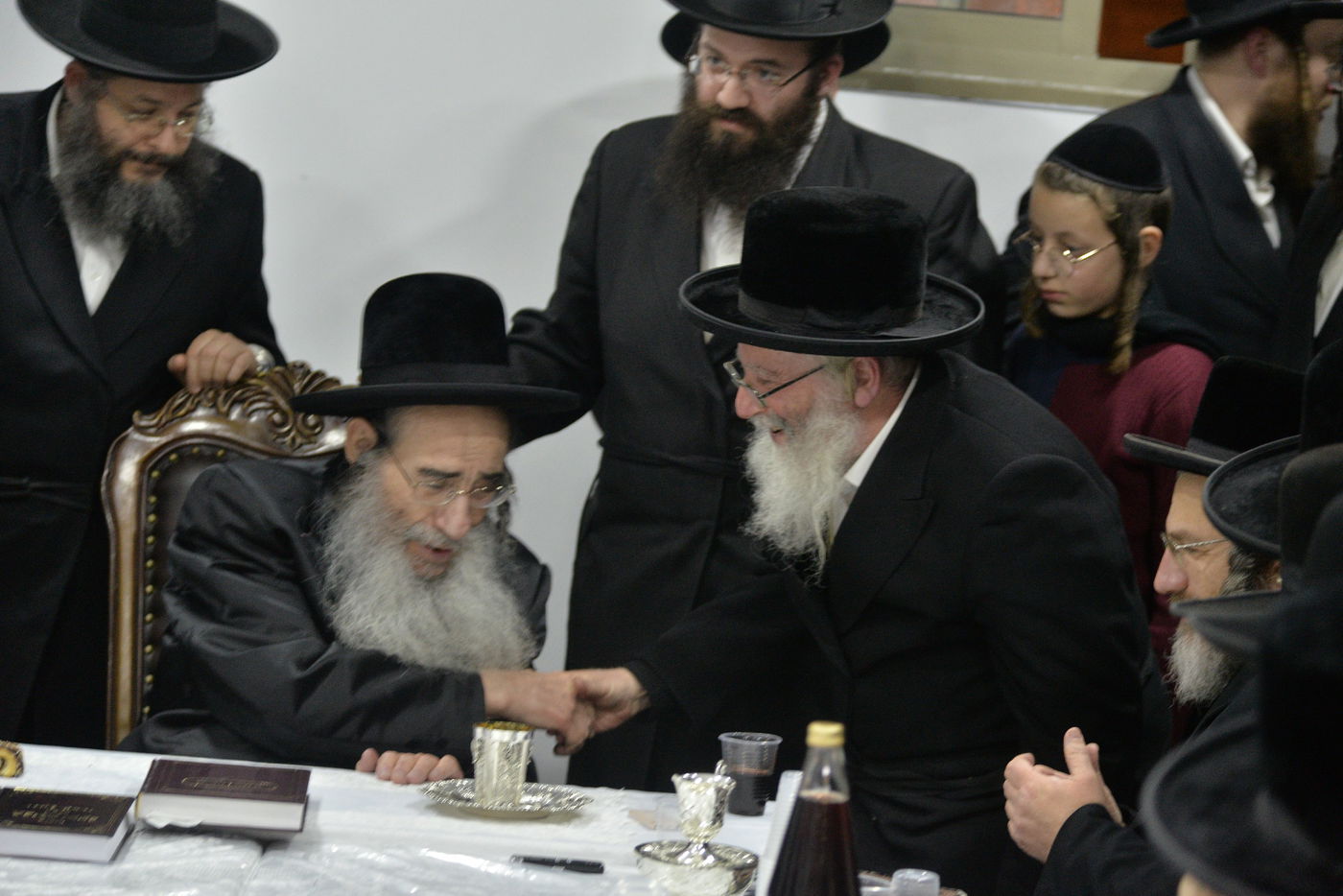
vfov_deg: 13.0
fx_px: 3918
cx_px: 672
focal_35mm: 105
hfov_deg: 19.5
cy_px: 448
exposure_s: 1/100
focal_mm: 105
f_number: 4
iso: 2000
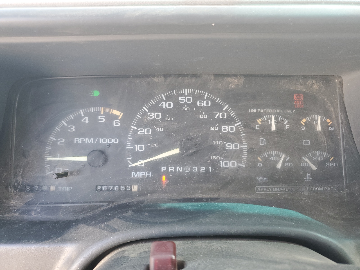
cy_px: 135
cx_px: 180
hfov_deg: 67.3
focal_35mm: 26
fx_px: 270
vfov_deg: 53.1
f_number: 1.5
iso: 78
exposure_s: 1/60.2
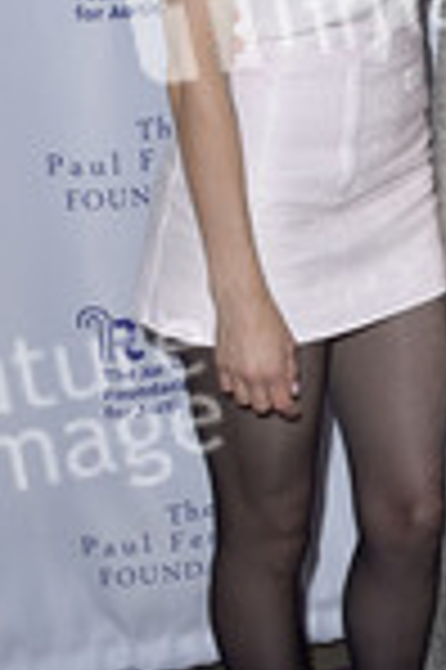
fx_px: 1751
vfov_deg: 21.6
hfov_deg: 14.2
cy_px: 202
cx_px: 484
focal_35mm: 94
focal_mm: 35
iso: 400
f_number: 6.3
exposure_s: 1/250
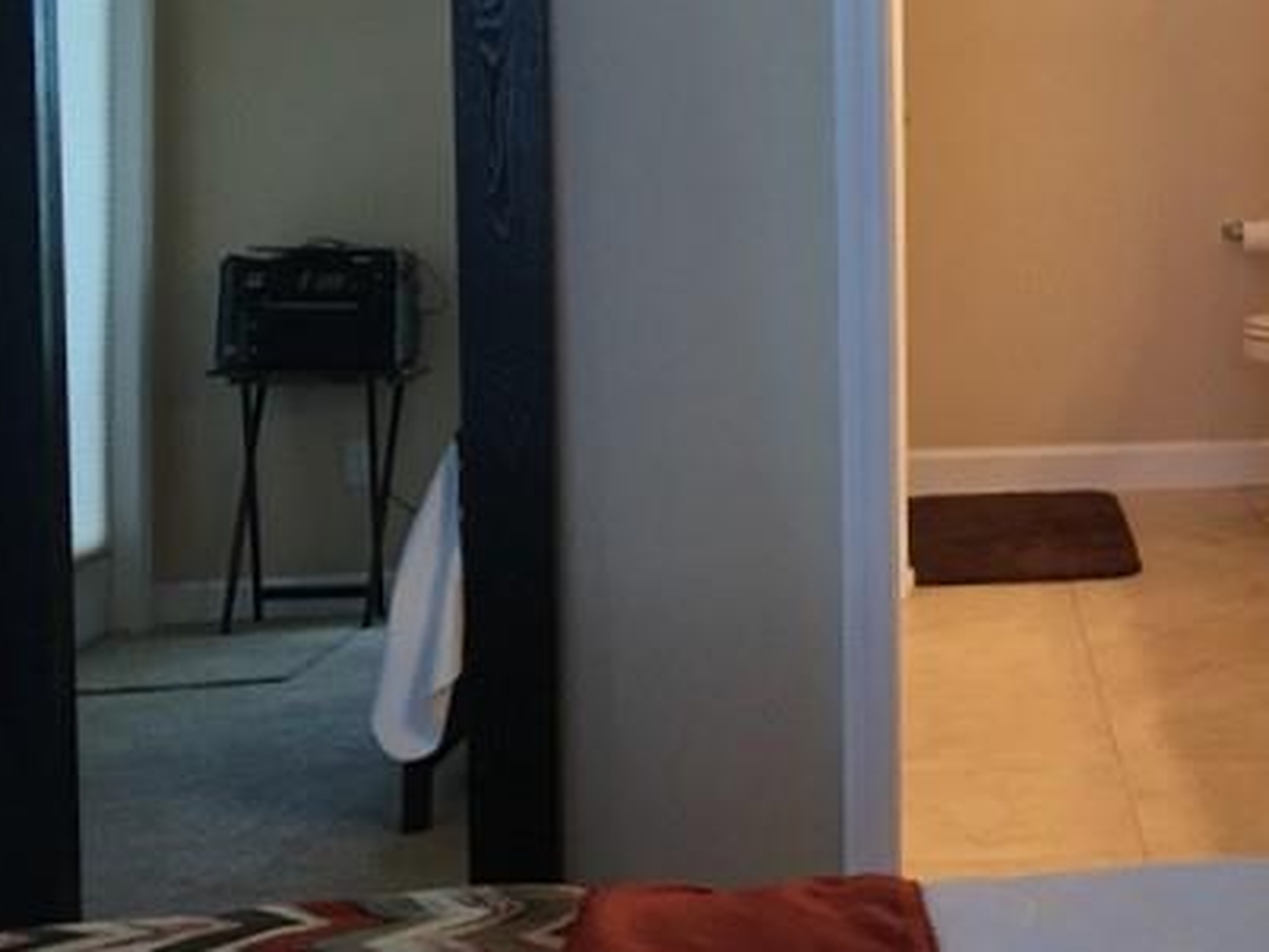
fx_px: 2714
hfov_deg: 24.1
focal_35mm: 74
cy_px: 244
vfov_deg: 19.8
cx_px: 1497
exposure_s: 1/30
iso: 40
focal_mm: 4.15
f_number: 2.2
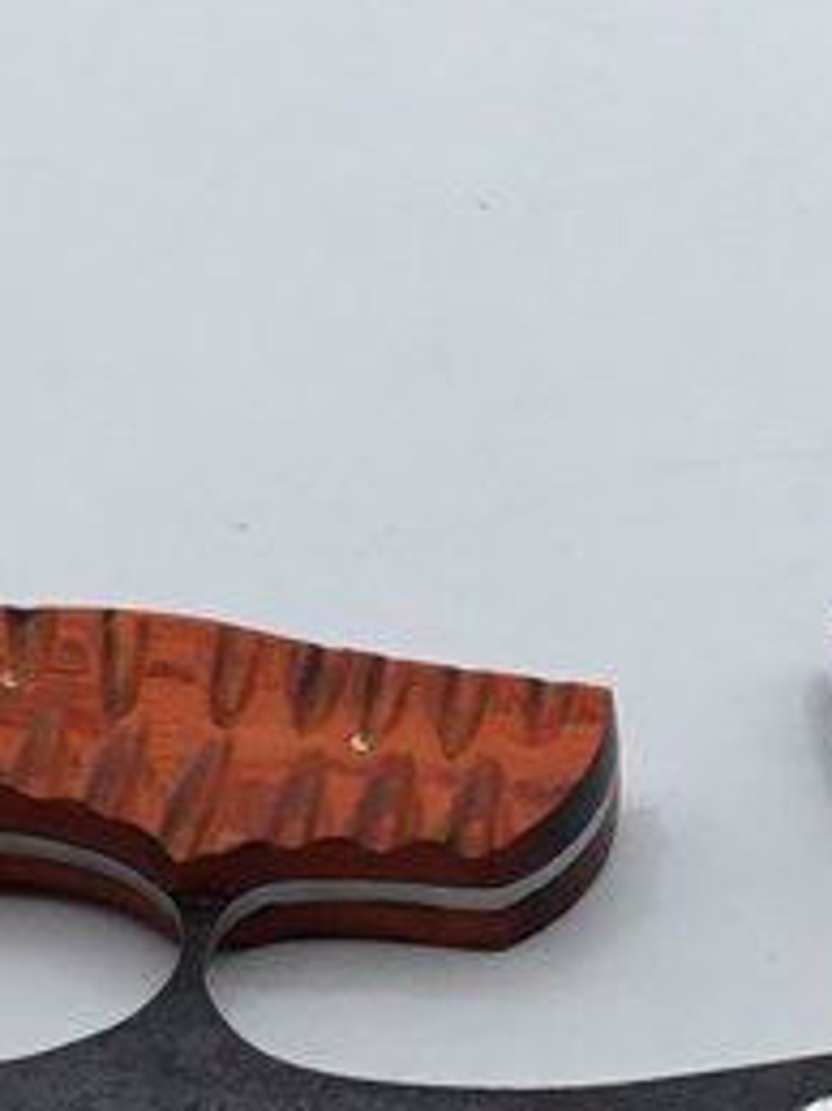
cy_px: 761
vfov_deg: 14.5
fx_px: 4362
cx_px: 796
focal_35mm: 136
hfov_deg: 10.8
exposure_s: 1/124
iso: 25
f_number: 2.4
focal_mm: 3.3
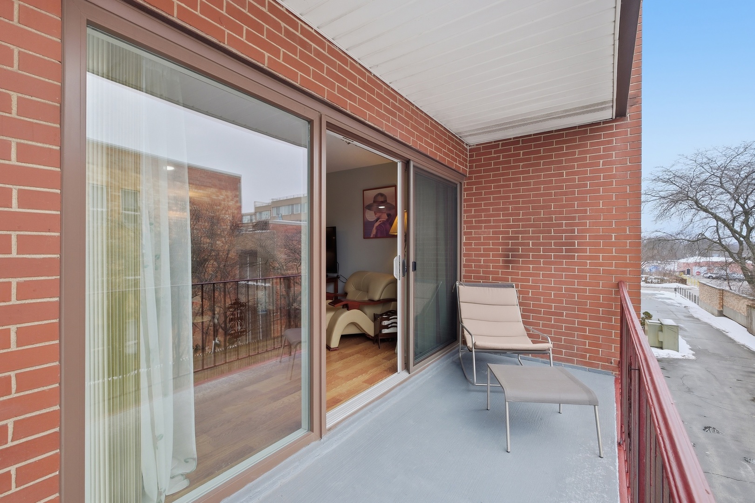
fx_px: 314
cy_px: 252
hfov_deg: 100.4
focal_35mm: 15
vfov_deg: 77.3
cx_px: 378
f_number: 7.1
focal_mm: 10
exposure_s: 1/1500
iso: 800
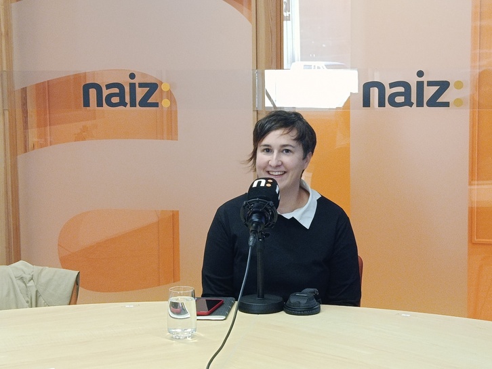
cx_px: 246
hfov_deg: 25.7
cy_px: 184
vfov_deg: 19.4
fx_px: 1081
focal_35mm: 76
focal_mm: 5.24
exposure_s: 1/100
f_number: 1.7
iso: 590
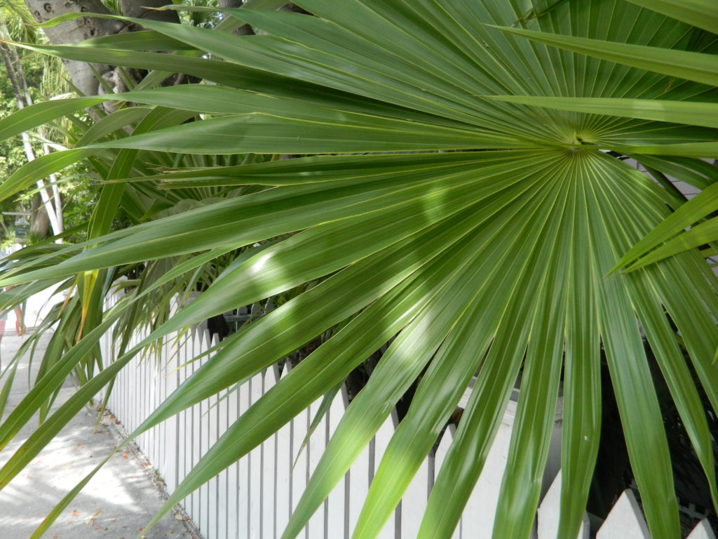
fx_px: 519
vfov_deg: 54.9
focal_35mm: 25
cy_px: 270
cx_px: 359
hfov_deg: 69.4
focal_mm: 4.5
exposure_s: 1/250
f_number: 3.1
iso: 160
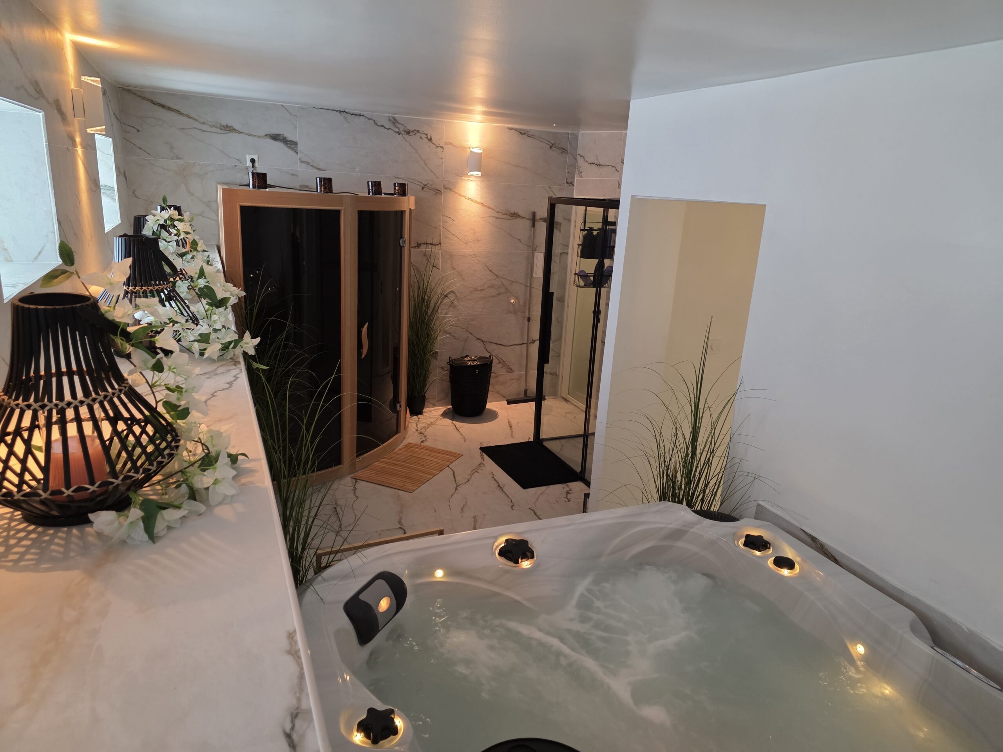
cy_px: 376
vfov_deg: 58.9
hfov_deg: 73.9
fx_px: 666
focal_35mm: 23
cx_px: 502
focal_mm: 6.3
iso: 400
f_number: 1.7
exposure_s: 1/64.5
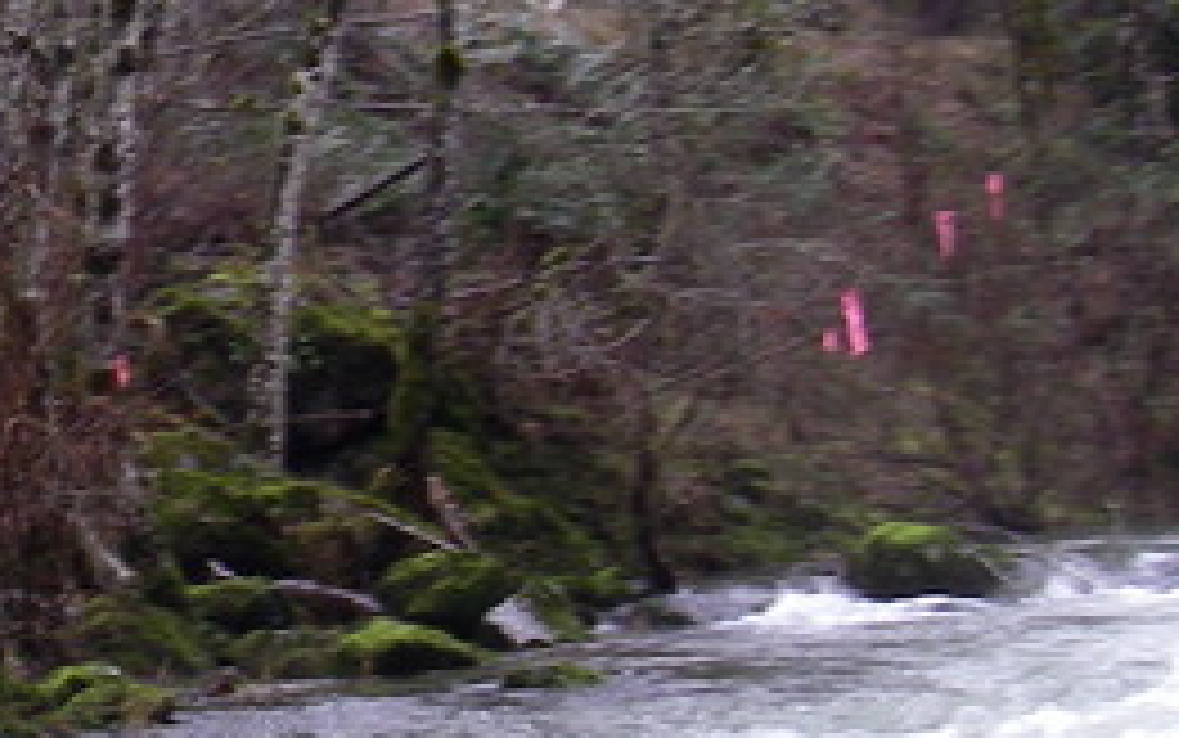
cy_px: 220
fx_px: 3954
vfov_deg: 10.6
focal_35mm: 123
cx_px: -130
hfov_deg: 16.4
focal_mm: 6.3
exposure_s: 1/50
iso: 64
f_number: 3.3
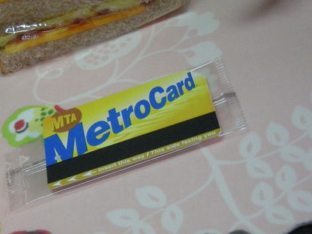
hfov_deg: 16.8
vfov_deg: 12.6
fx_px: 1054
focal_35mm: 117
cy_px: 86
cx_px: 90
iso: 400
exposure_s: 1/30.4
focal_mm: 12.3
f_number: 3.9
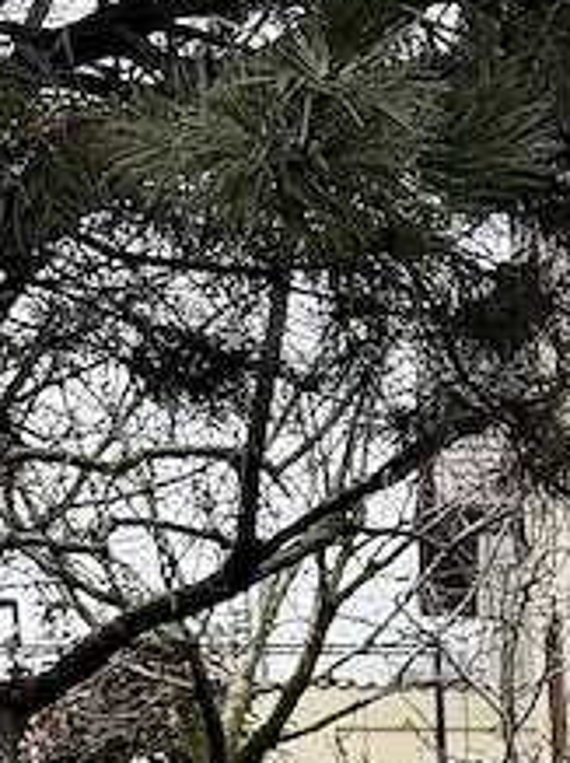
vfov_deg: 12.8
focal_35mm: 147
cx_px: 1605
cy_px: 1104
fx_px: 3234
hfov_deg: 8.6
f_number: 1.78
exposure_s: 1/168
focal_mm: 6.76
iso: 250
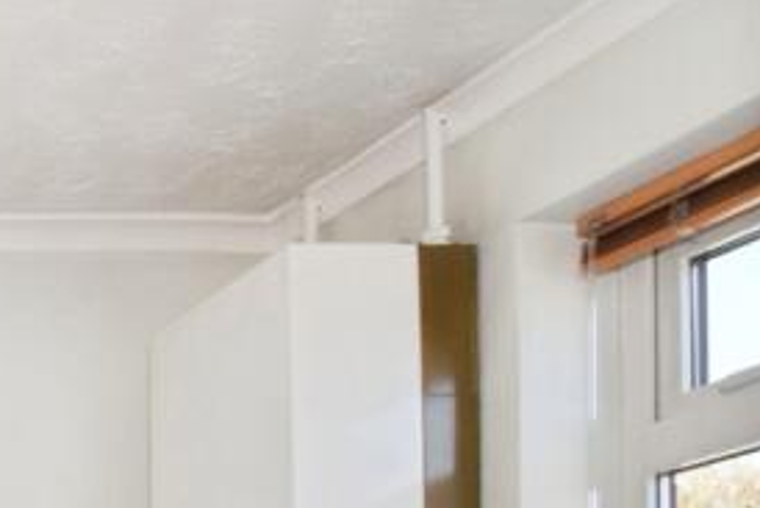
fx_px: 1183
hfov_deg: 22.7
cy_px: 834
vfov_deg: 19.8
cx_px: -566
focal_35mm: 56
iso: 1000
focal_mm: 10
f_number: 18
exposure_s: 1/60
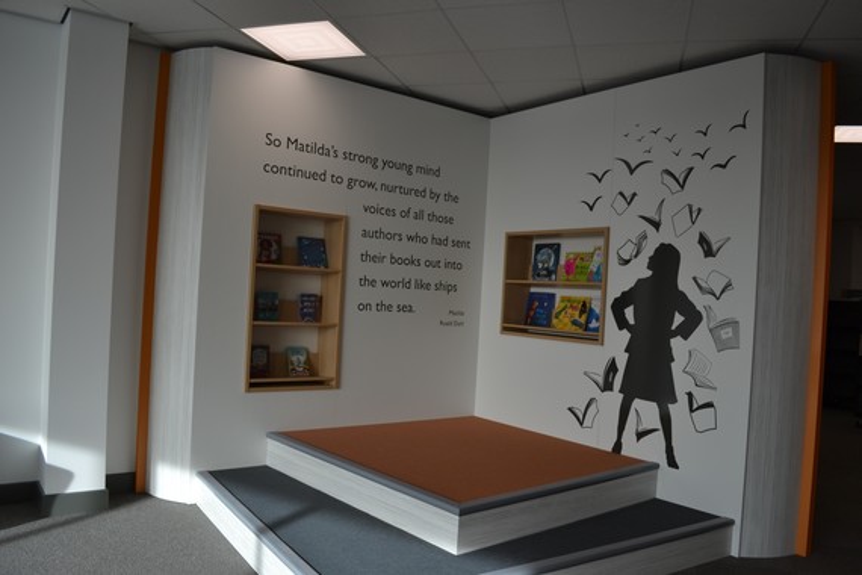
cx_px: 431
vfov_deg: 47.9
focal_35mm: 27
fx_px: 646
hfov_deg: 67.4
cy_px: 288
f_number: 5.6
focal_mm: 18
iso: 125
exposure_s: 1/125
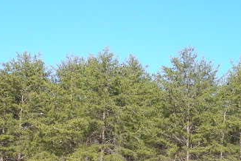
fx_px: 763
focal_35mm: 114
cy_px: 199
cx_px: 110
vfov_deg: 11.7
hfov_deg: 17.9
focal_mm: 5.7
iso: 50
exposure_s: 1/413
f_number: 2.8
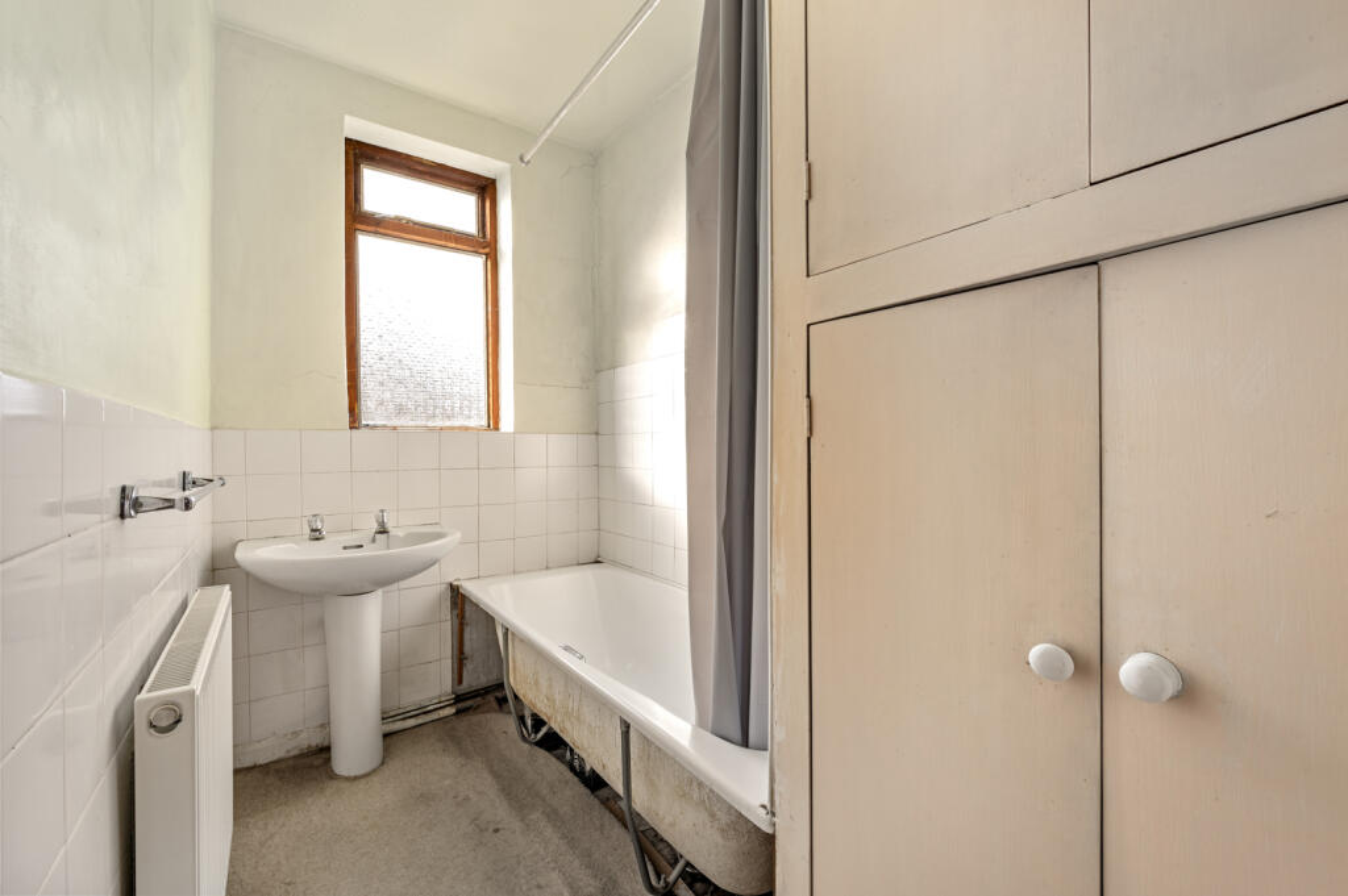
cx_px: 674
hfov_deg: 102.3
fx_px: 542
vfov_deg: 79.1
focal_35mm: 14
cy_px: 448
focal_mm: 14.5
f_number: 16
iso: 200
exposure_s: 1/6
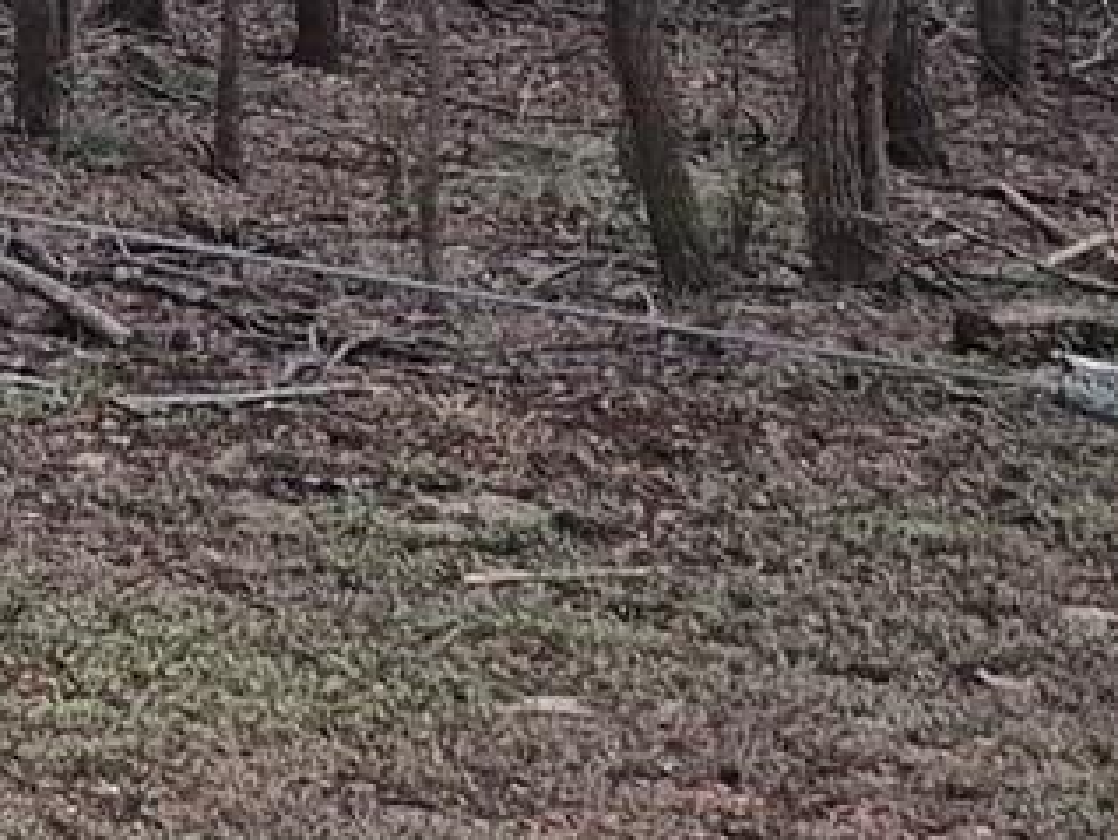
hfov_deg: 10.4
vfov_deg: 9.5
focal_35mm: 148
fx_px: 4784
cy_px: -759
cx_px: -1979
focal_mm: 5.4
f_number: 1.8
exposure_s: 1/40
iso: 1250
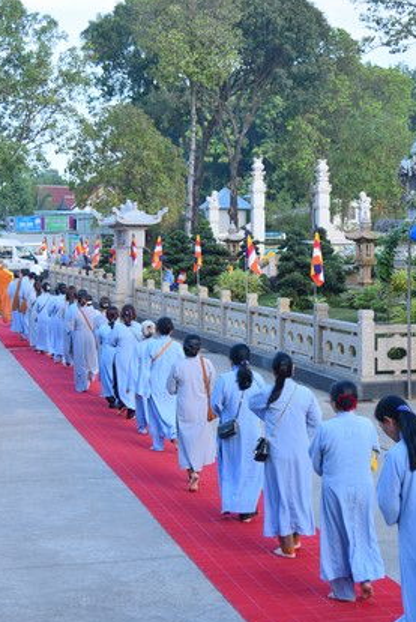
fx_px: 1193
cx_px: 246
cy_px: 290
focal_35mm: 69
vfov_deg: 29.2
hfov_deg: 19.8
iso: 100
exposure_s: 1/200
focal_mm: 44
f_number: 4.5
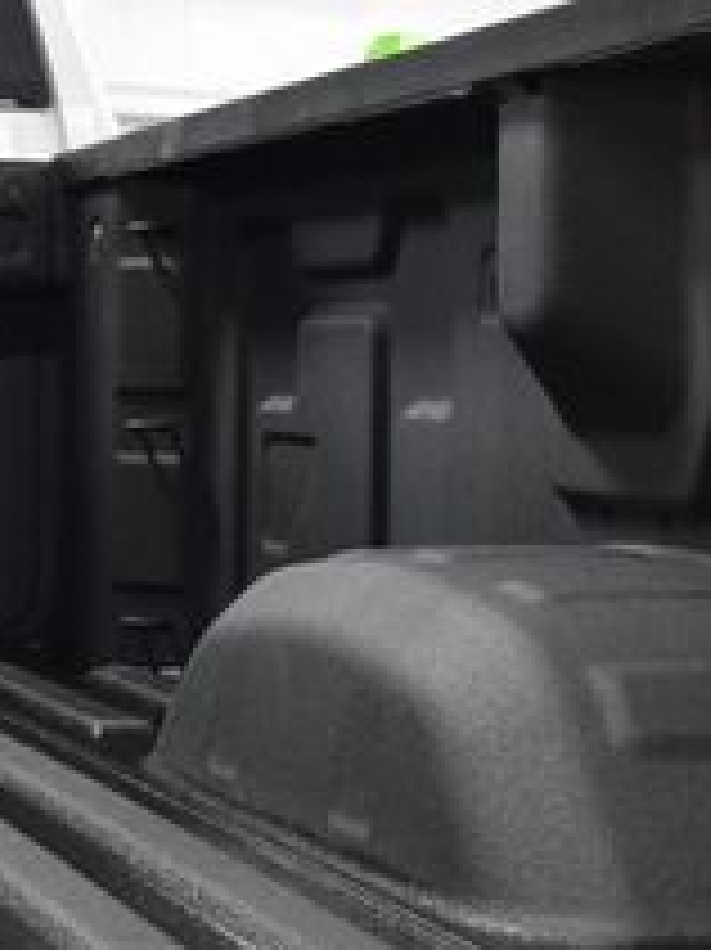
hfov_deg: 12.5
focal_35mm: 105
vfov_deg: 18.7
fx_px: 2878
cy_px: 529
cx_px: -680
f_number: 6.3
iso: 720
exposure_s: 1/15
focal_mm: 24
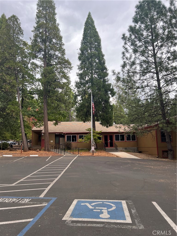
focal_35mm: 26
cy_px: 118
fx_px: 177
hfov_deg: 53.1
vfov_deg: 67.3
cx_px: 88
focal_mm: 5.7
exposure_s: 1/827
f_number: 1.5
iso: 50
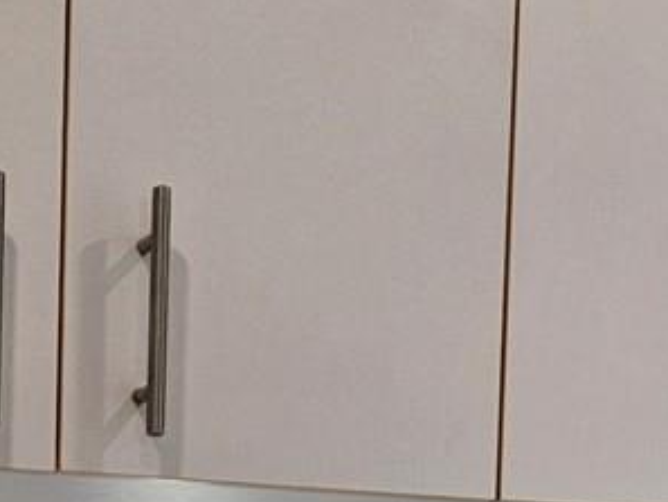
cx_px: -40
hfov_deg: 15.5
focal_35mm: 124
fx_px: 2394
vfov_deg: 10.9
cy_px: 1015
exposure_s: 1/120
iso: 50
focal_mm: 5.4
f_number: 1.8
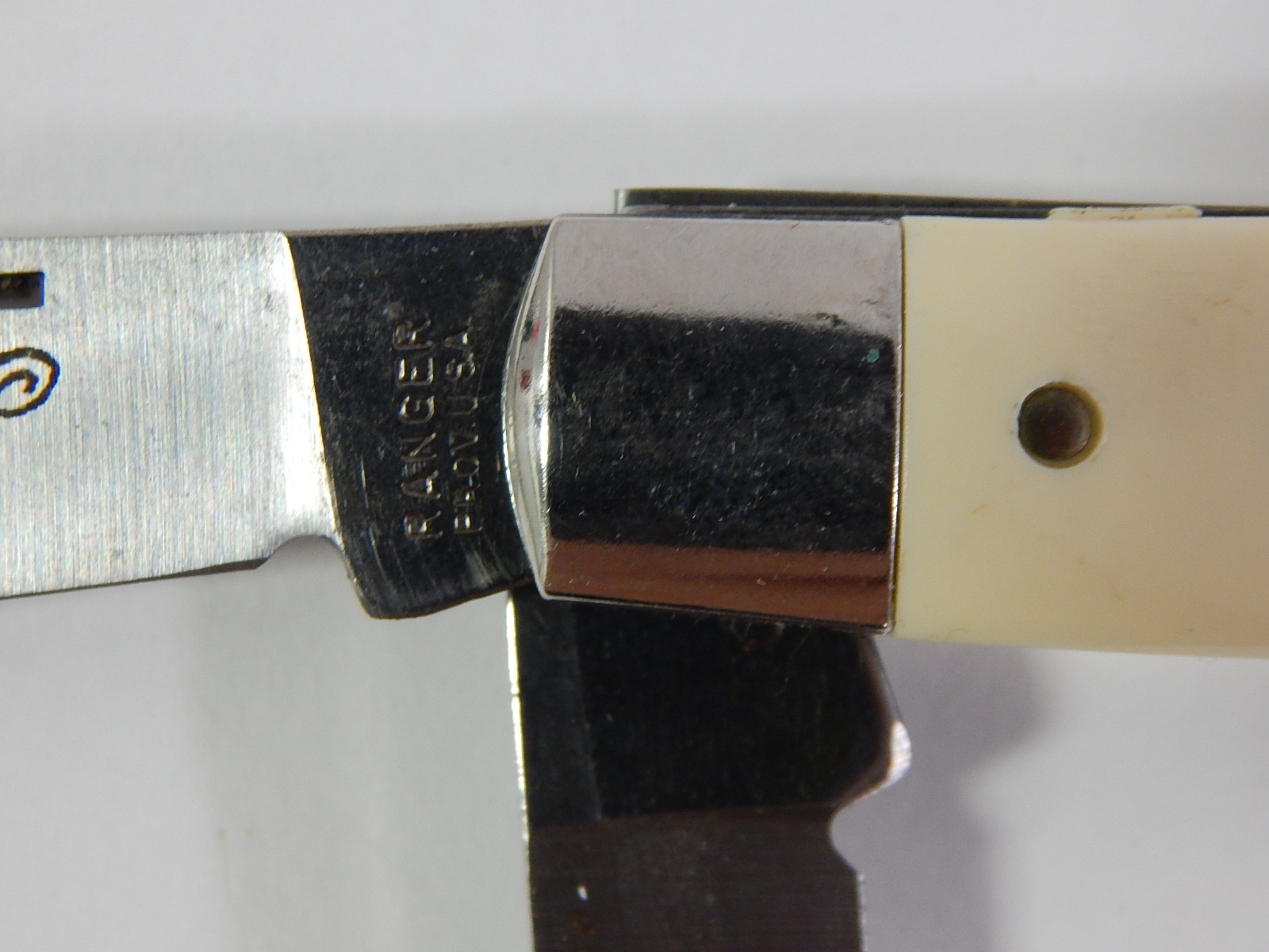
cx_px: 634
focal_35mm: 75
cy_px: 476
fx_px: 2749
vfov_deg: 19.6
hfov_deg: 26.0
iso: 400
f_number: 4.2
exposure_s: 1/30
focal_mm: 13.5
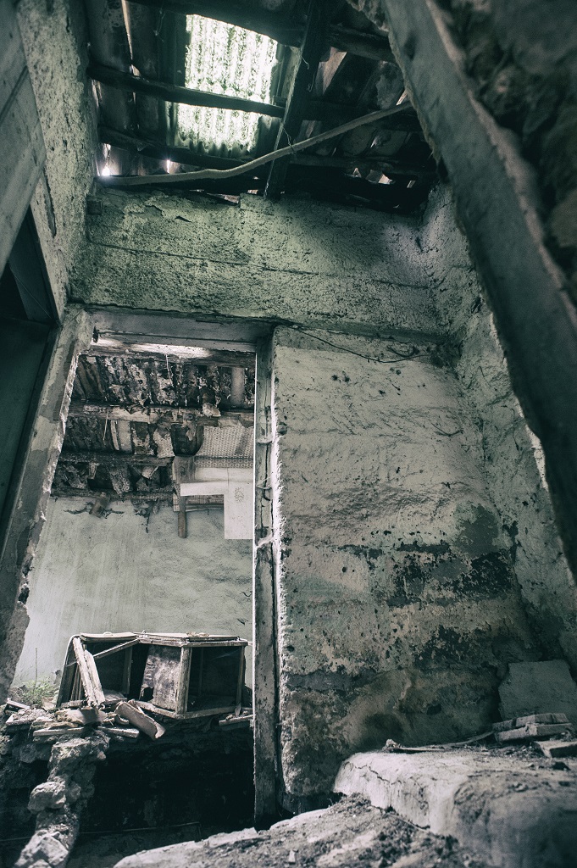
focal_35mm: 20
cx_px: 288
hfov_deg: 61.8
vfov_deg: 84.0
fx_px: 482
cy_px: 434
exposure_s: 1/60
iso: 1400
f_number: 5.6
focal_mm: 20
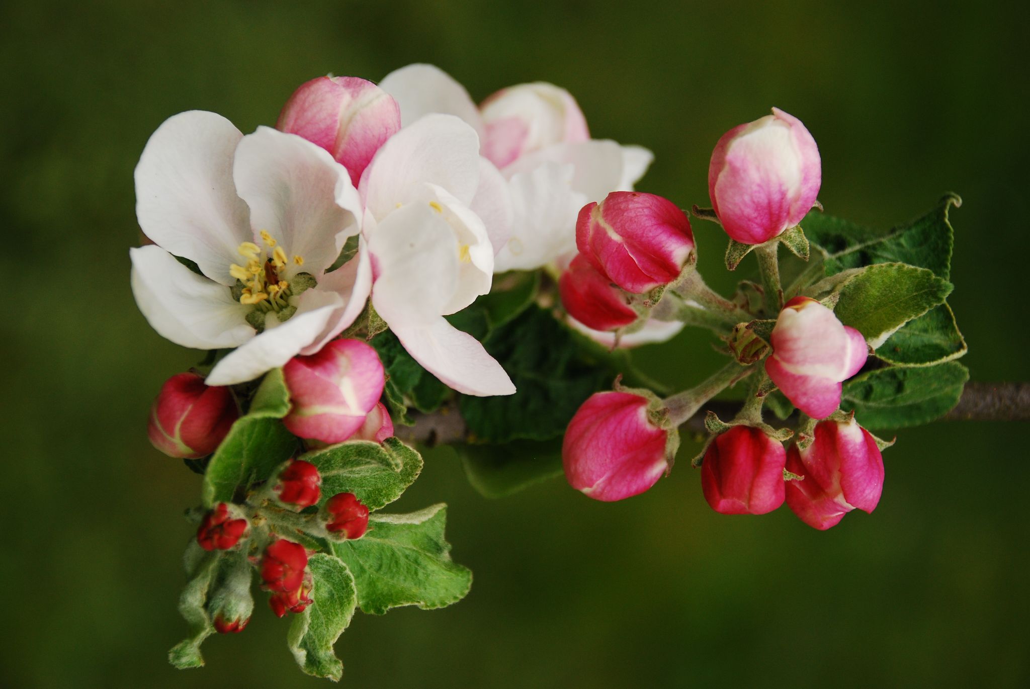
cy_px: 344
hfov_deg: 18.2
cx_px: 515
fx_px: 3222
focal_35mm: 112
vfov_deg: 12.2
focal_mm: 75
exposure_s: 1/160
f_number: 5.6
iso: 320
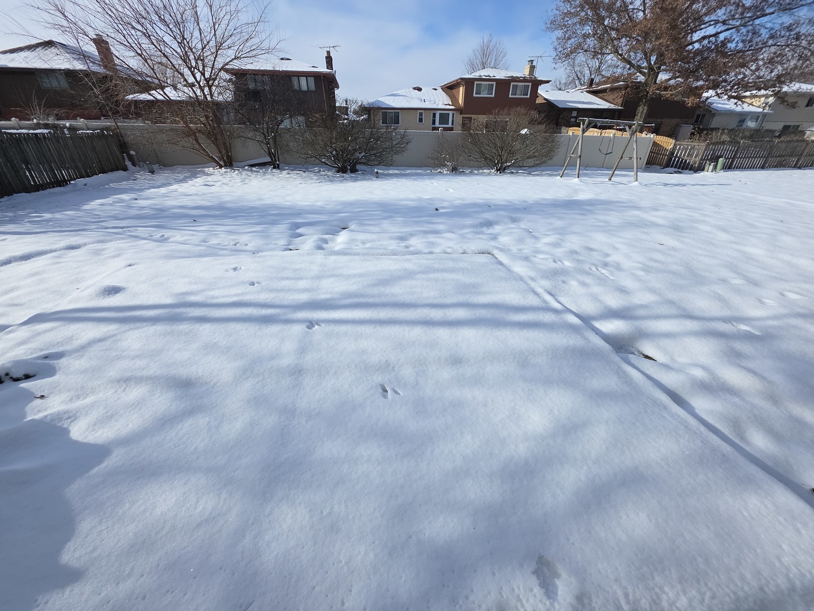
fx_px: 306
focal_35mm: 13
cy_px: 306
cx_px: 407
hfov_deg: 106.2
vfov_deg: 89.9
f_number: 1.9
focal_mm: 2.2
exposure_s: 1/1576
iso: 20
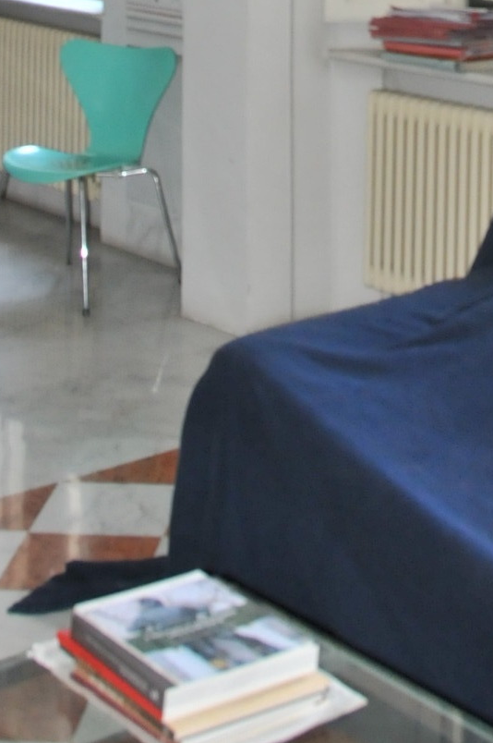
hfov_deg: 15.7
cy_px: -363
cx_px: 409
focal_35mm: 86
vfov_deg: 20.4
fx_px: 1771
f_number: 5
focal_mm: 18
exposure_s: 1/60
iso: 800
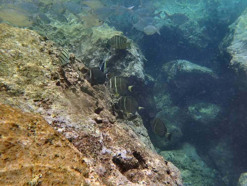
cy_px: 93
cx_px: 124
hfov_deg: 69.4
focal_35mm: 25
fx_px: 178
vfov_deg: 54.9
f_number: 2.8
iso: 100
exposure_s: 1/640
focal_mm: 4.5
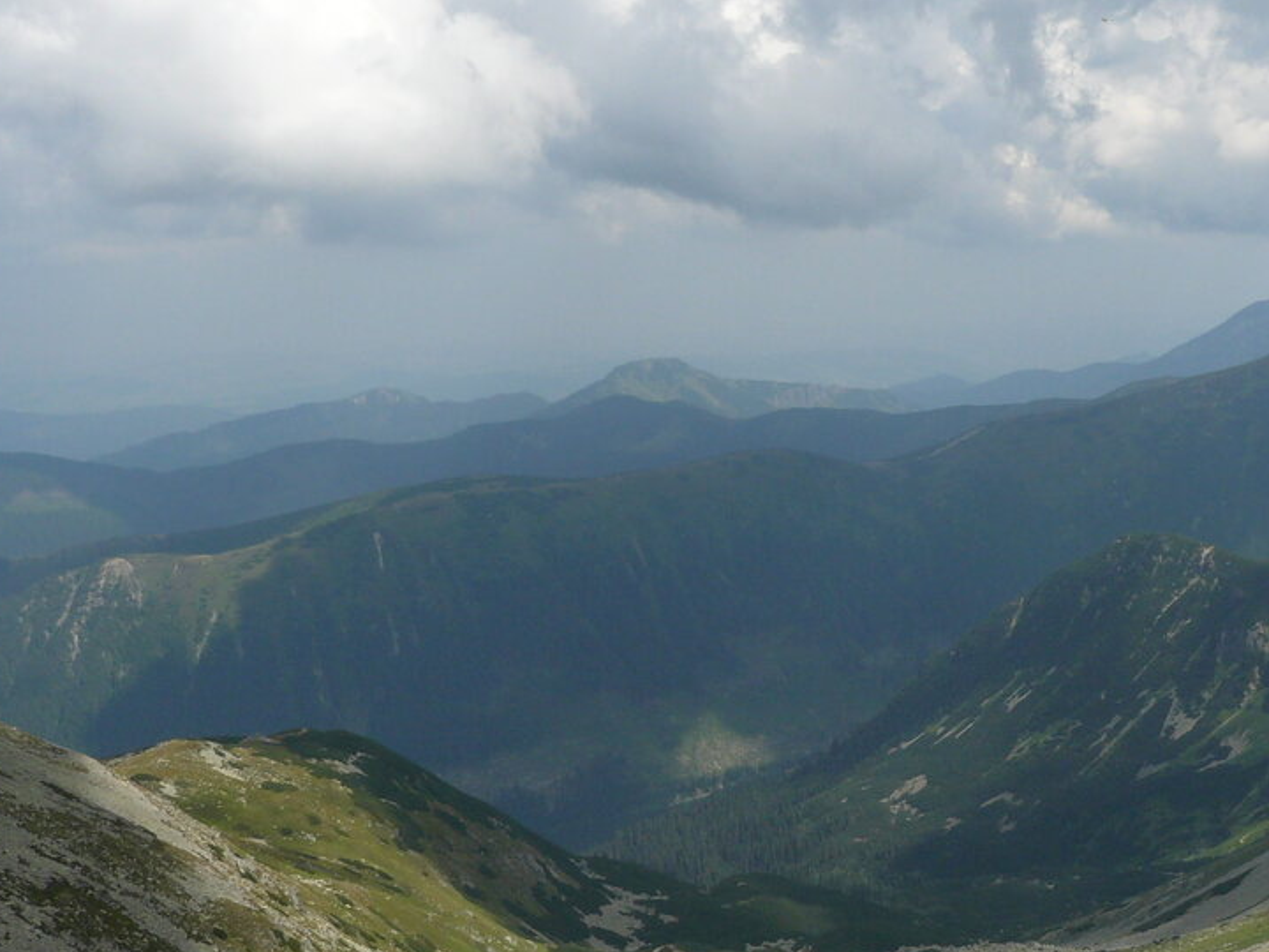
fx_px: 2200
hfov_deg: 31.8
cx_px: 890
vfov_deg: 24.4
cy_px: 580
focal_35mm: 60
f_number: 6.3
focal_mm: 6
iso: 100
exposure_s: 1/400
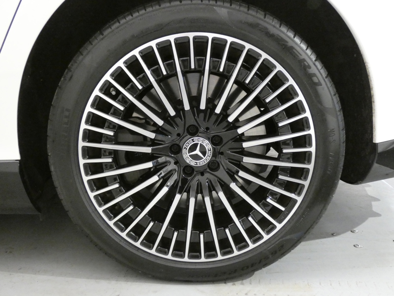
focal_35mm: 35
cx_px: 197
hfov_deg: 52.6
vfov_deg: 40.7
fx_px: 398
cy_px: 148
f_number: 3.4
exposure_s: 1/30
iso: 1600
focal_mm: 6.2
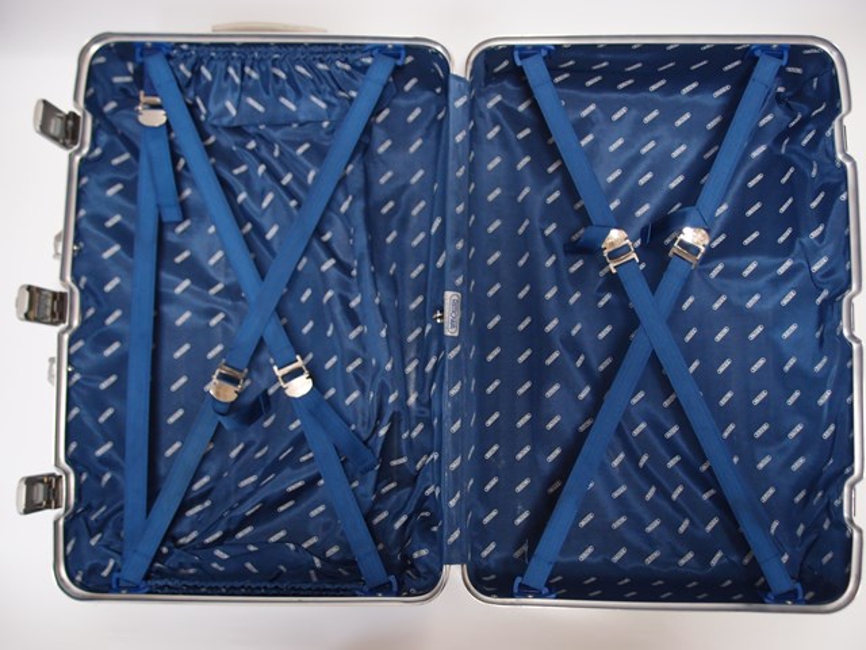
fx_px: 700
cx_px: 433
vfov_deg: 49.7
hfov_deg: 63.4
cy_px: 325
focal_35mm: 28
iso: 200
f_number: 1.8
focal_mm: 6
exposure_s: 1/20
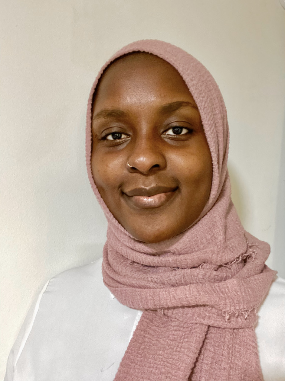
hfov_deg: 46.8
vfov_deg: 60.0
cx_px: 142
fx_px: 329
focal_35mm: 30
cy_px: 190
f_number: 2.2
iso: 800
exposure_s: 1/15
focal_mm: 2.71
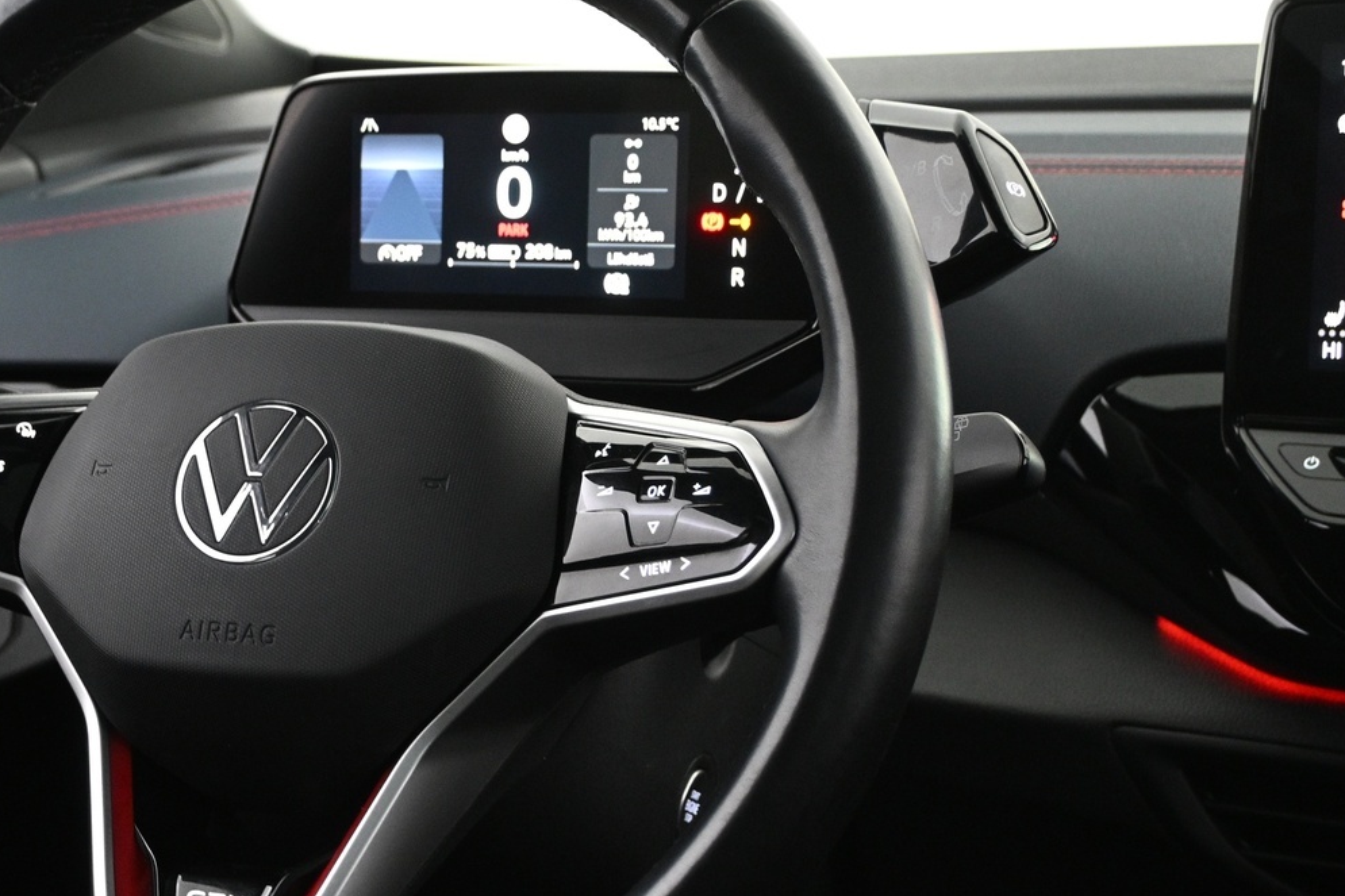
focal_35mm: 71
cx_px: 276
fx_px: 2645
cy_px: 528
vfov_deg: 19.2
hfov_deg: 28.0
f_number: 4.8
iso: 1600
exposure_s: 1/15
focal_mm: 29
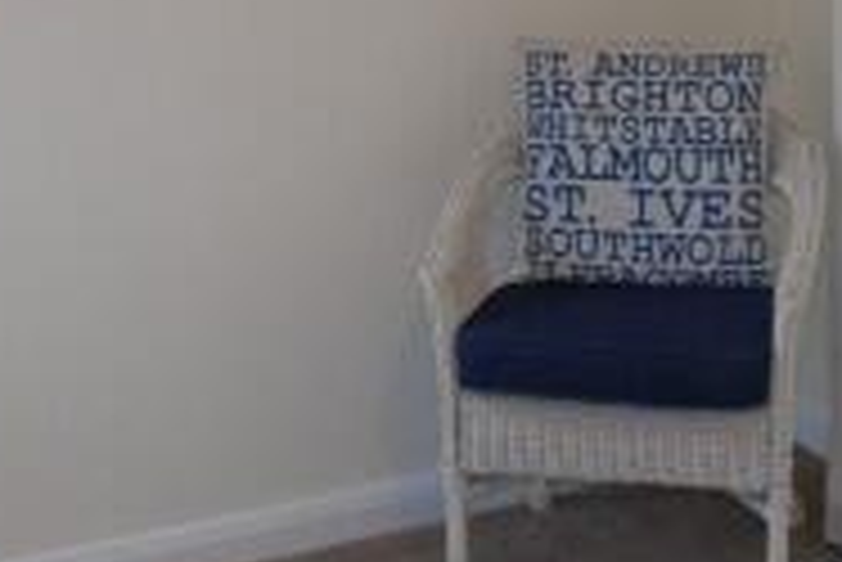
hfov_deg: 25.0
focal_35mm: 81
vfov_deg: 16.6
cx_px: 380
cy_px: 11
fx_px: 1896
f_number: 3.4
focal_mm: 4.4
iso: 200
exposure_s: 1/30
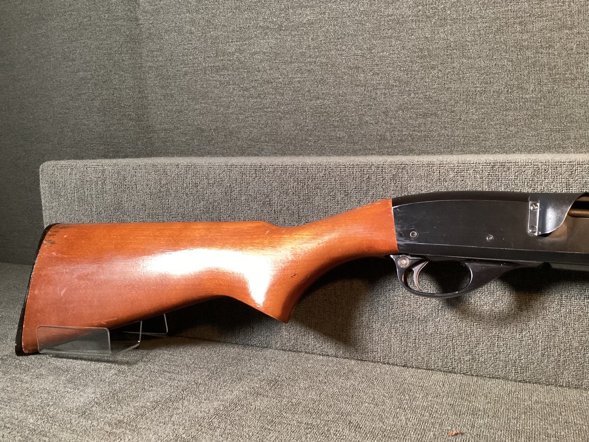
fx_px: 528
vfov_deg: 45.4
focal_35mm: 31
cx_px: 294
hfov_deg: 58.3
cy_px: 221
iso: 320
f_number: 2.4
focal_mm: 3.3
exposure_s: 1/50
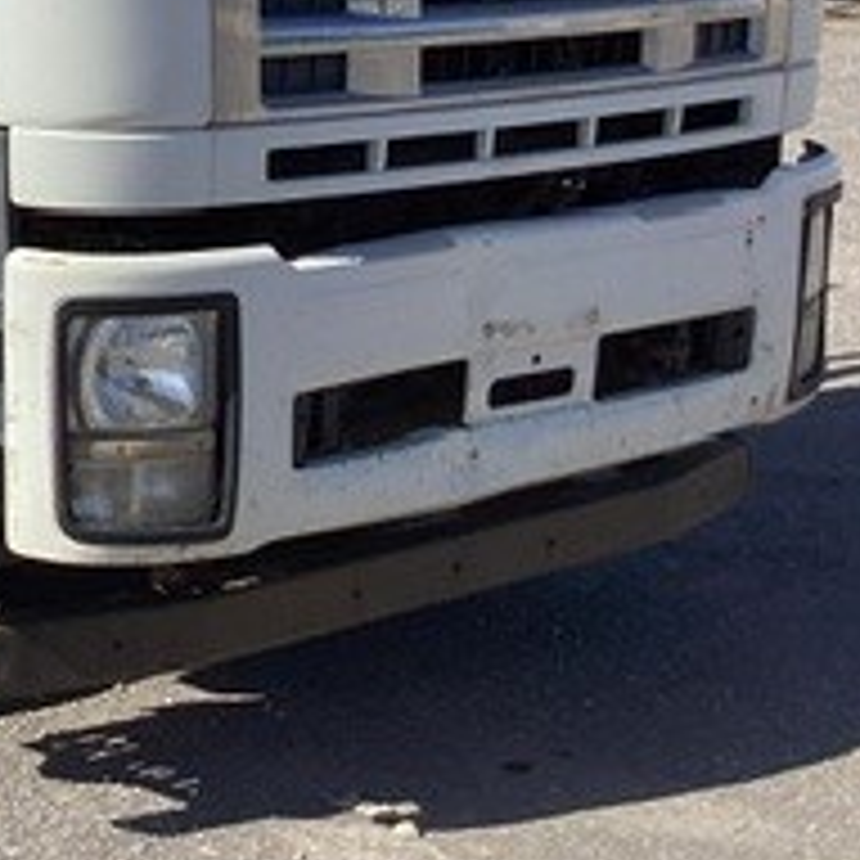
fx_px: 2586
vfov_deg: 18.3
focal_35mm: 92
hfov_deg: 17.4
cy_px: -45
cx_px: -351
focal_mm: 3.3
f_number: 2.4
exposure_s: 1/1988
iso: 25
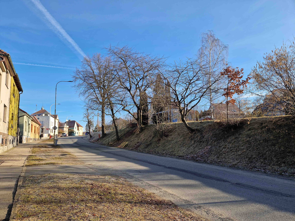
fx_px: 196
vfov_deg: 58.9
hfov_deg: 73.9
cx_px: 148
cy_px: 110
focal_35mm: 23
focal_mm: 5.4
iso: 50
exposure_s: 1/718
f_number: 1.8
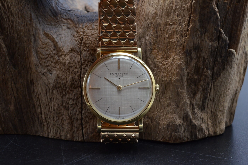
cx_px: 124
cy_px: 82
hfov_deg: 22.7
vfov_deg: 15.1
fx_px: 619
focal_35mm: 90
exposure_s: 1/50
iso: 1600
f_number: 11
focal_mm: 60
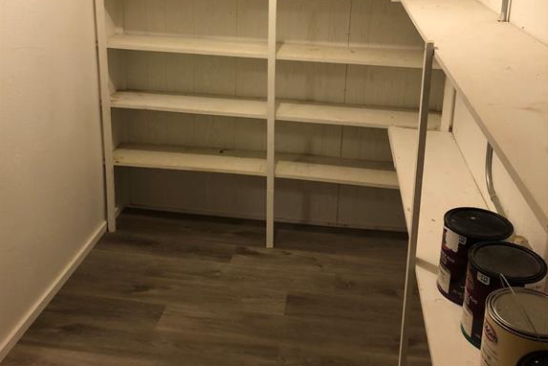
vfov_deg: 33.6
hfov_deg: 49.6
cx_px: 274
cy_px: 96
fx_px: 594
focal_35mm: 39
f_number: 1.8
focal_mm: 3.99
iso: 50
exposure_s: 1/15
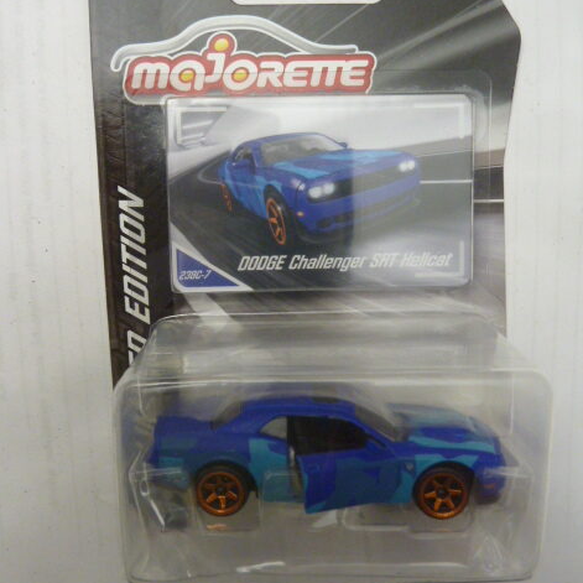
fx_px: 572
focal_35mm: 30
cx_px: 296
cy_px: 275
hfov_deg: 54.0
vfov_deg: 54.0
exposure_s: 1/25
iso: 400
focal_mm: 4.1
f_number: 3.3
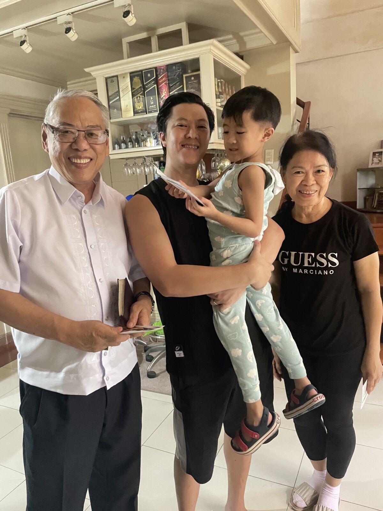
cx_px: 192
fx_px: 384
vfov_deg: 67.3
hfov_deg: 53.1
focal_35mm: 26
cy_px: 256
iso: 1000
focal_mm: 4.2
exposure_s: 1/30
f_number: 1.6
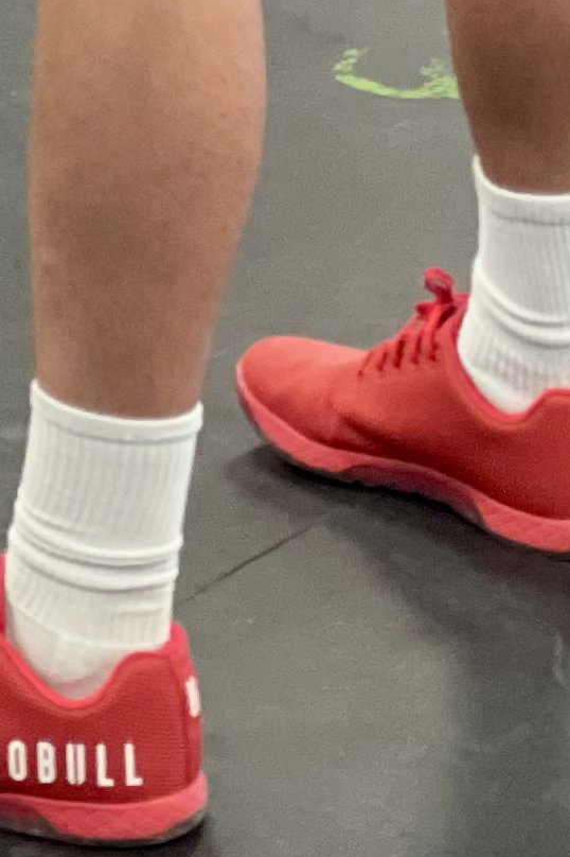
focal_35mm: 270
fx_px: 6418
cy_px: -835
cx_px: 110
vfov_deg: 7.3
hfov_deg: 5.1
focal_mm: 6
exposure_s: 1/40
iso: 200
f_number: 2
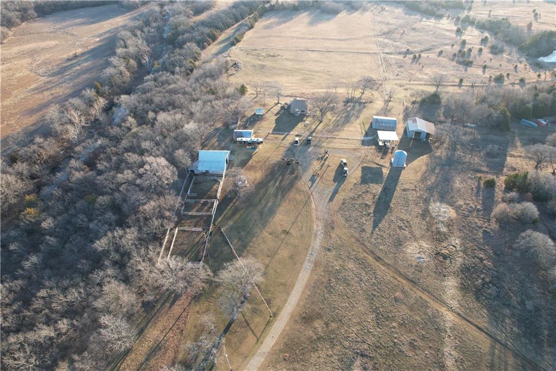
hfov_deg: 78.6
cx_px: 278
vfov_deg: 57.2
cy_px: 186
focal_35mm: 22
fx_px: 340
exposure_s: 1/200
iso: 120
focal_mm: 8.38
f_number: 2.8
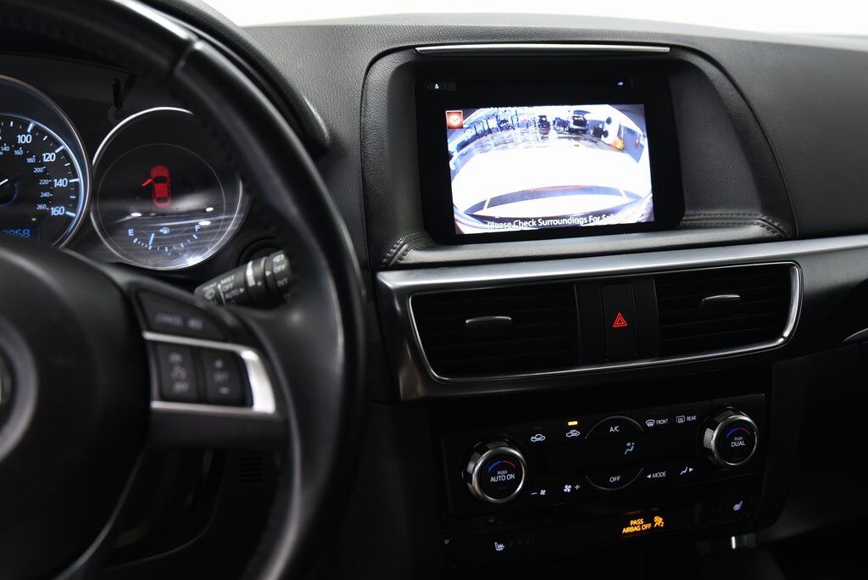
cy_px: 290
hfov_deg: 44.5
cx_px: 434
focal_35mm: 44
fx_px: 1061
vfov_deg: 30.6
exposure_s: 1/30
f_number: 4
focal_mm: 44
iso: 1600
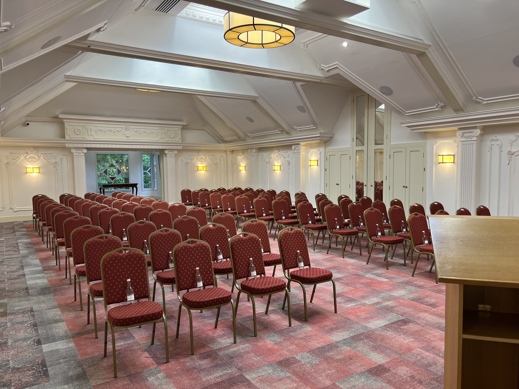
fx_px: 390
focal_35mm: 26
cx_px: 260
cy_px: 194
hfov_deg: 67.3
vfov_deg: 53.1
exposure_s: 1/100
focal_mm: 5.7
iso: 100
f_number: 1.5
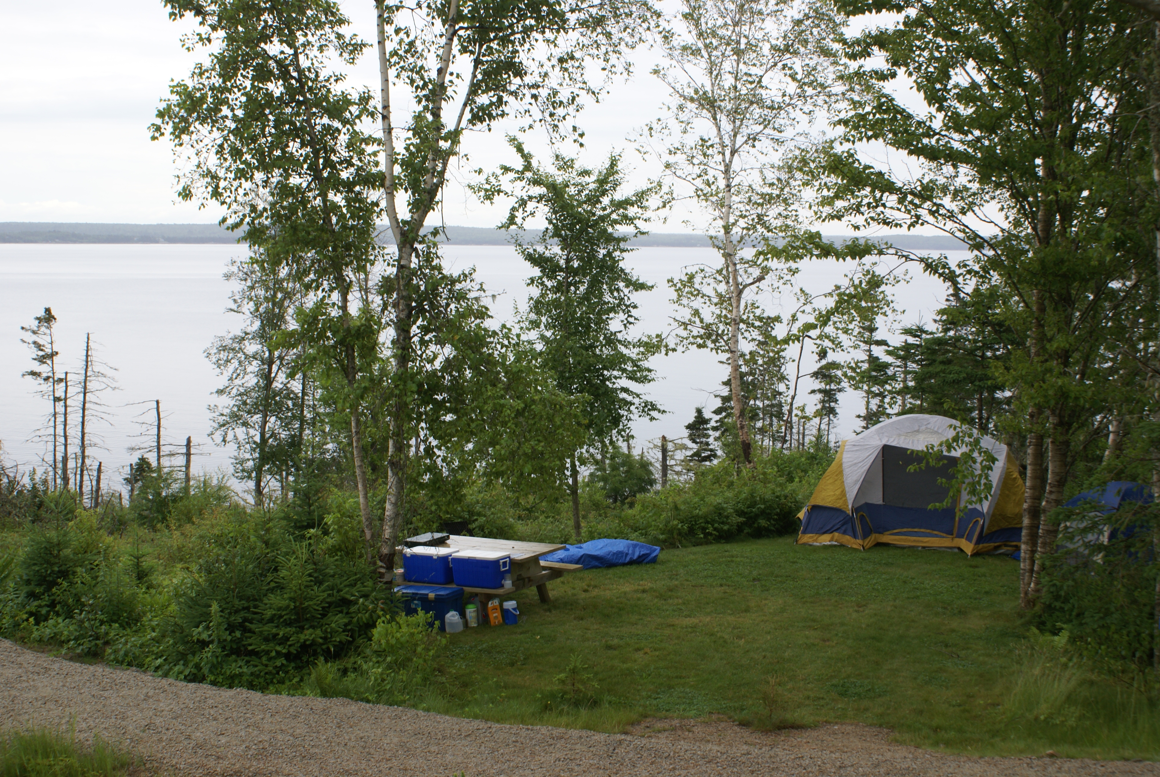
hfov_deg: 43.6
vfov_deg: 29.9
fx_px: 1452
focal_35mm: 45
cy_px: 388
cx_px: 580
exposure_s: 1/80
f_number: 9
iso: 100
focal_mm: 30
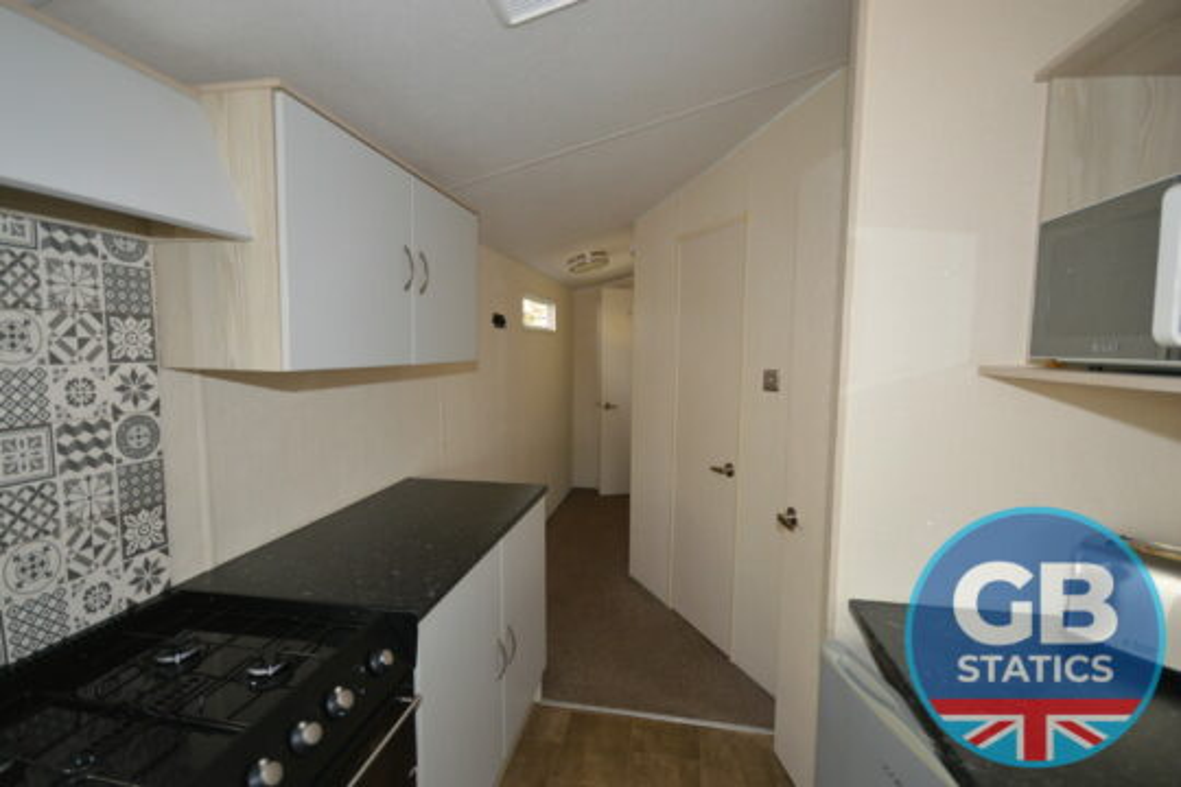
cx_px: 590
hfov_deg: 100.4
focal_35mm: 15
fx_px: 492
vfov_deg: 77.3
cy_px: 394
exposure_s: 1/60
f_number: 4
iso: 560
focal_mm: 10
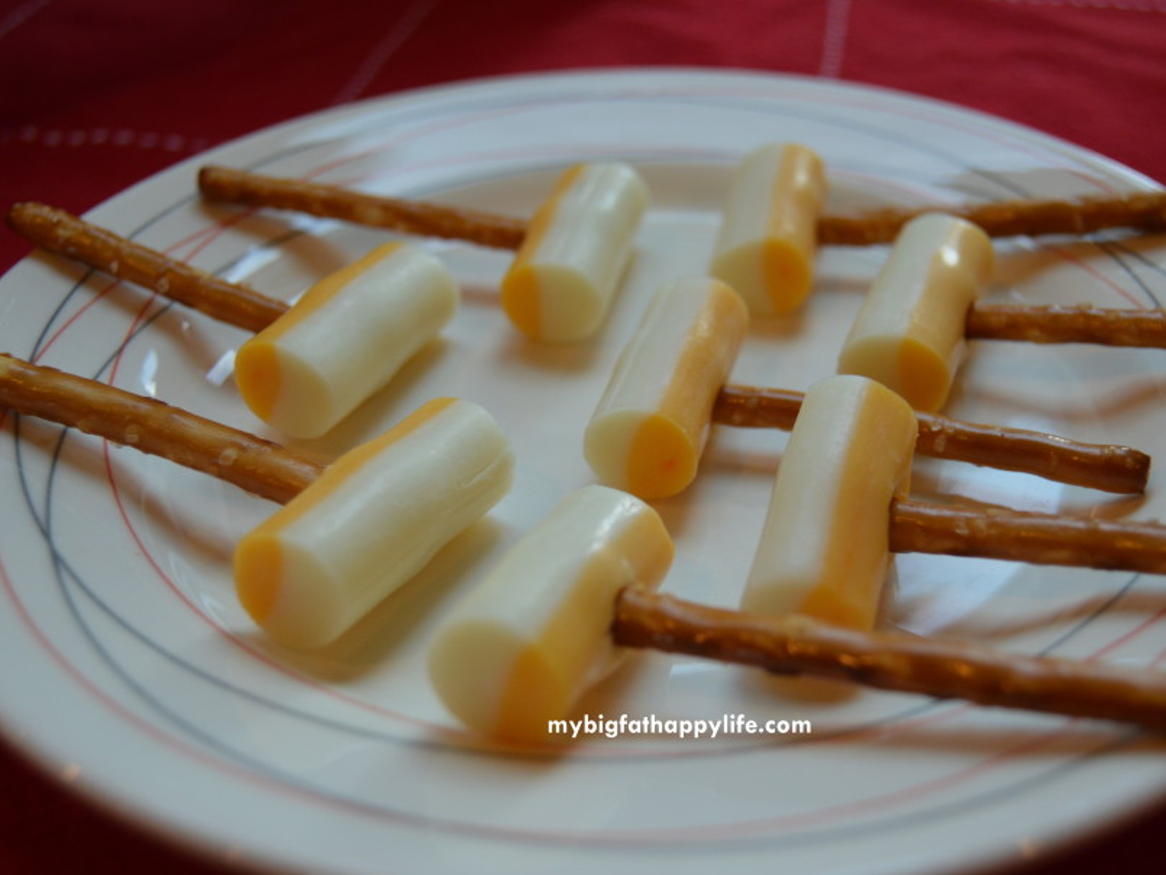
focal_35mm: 44
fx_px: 1482
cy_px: 448
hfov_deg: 42.8
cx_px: 671
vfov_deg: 32.9
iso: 400
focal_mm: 24
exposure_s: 1/60
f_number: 3.8
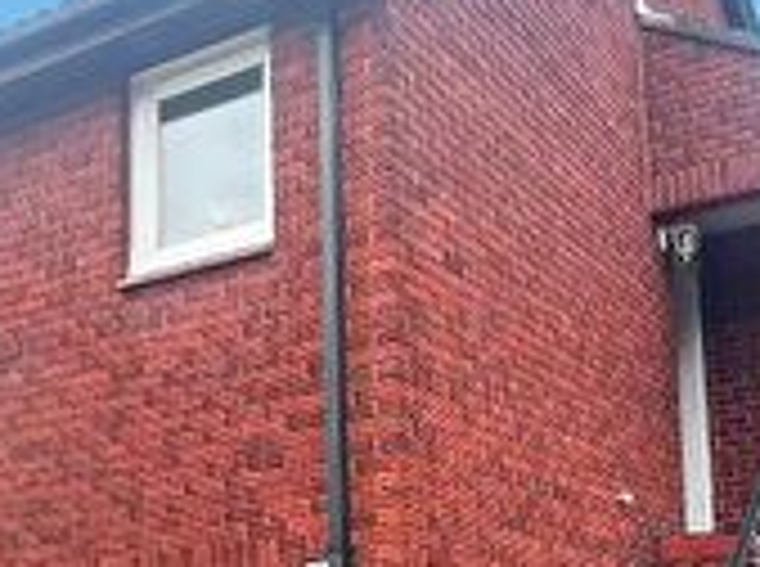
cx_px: 301
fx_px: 1183
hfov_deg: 35.5
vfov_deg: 25.8
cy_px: 542
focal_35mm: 54
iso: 32
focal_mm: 1.57
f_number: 1.8
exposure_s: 1/103
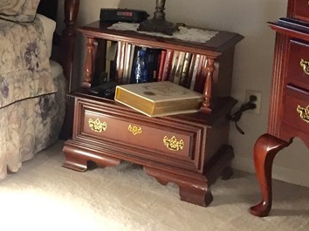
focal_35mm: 84
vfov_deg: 16.9
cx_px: -136
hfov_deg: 20.4
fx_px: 749
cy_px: -30
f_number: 2.2
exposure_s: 1/33
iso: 100
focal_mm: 4.15
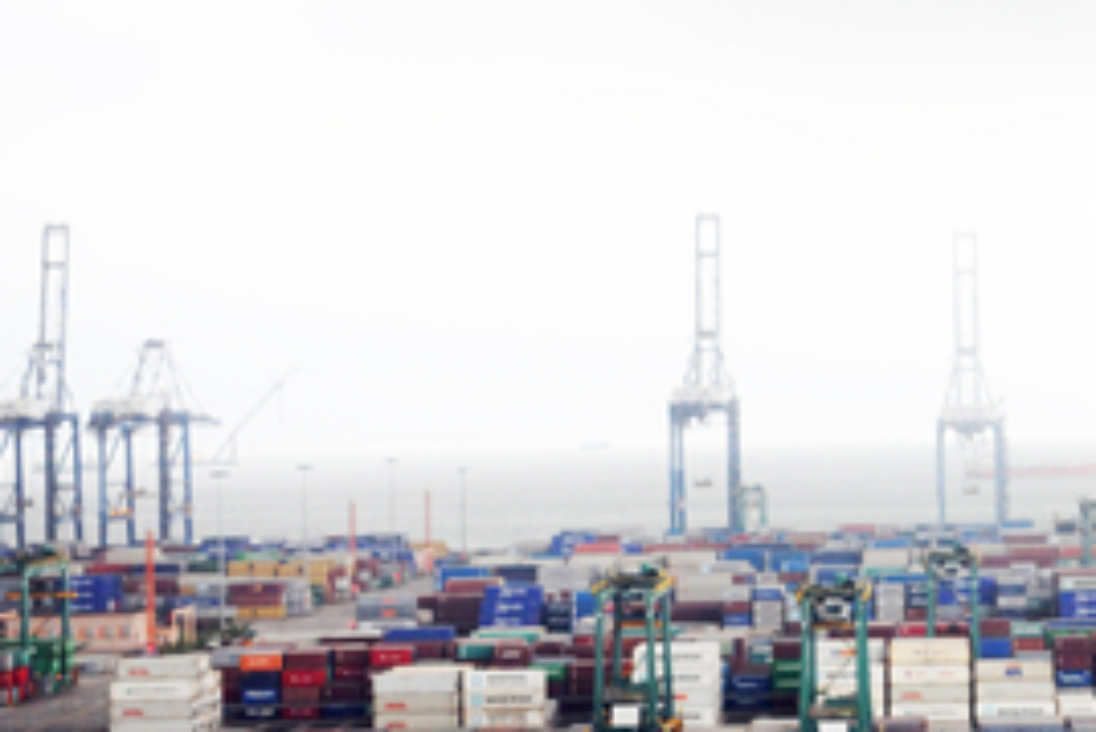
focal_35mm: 94
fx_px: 2860
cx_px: 883
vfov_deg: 14.6
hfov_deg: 21.4
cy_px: 344
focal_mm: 35
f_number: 4.5
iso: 1000
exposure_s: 1/40
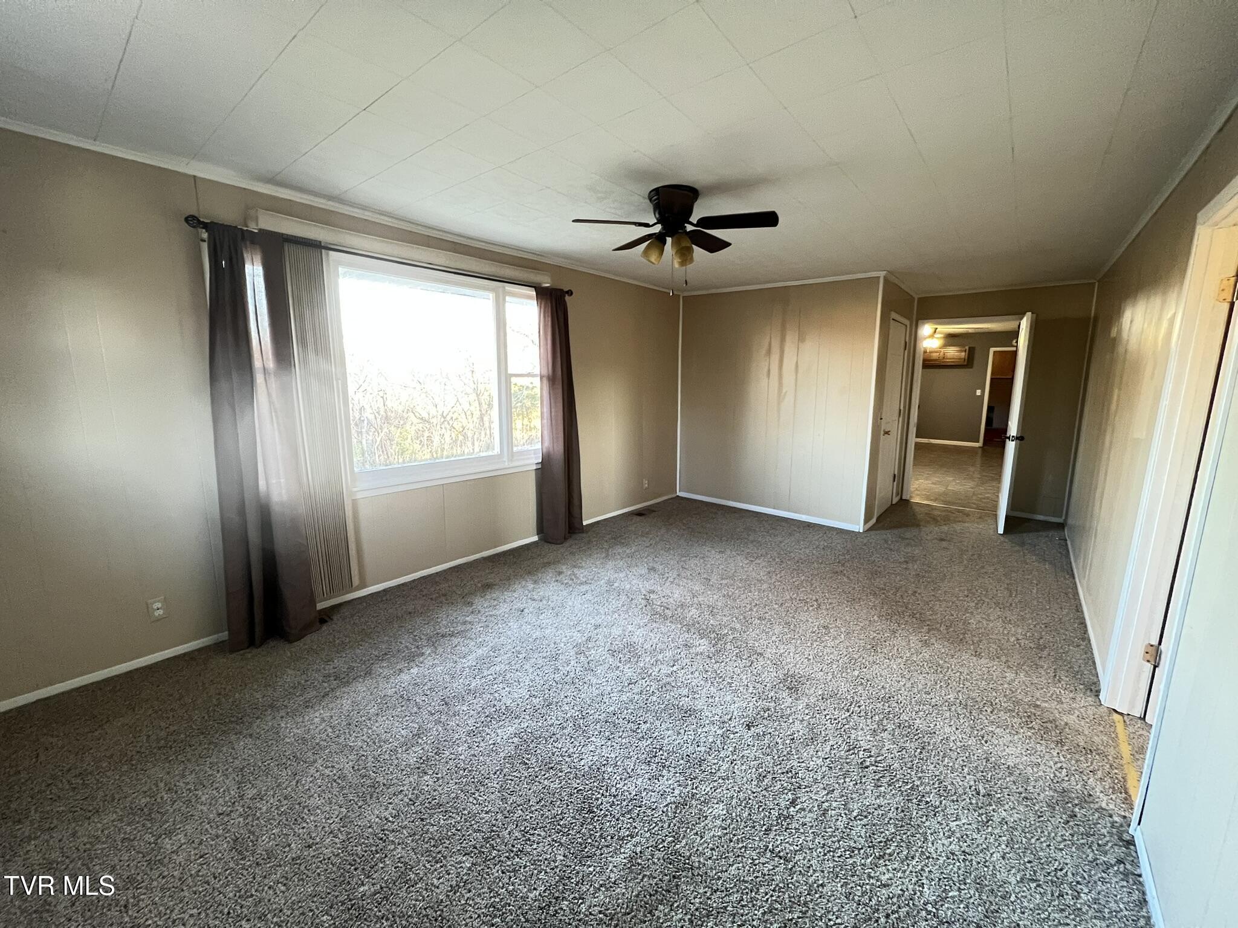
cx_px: 619
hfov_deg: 106.2
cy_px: 464
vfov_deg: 89.9
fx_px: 465
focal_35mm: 13
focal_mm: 1.57
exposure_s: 1/60
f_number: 1.8
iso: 500
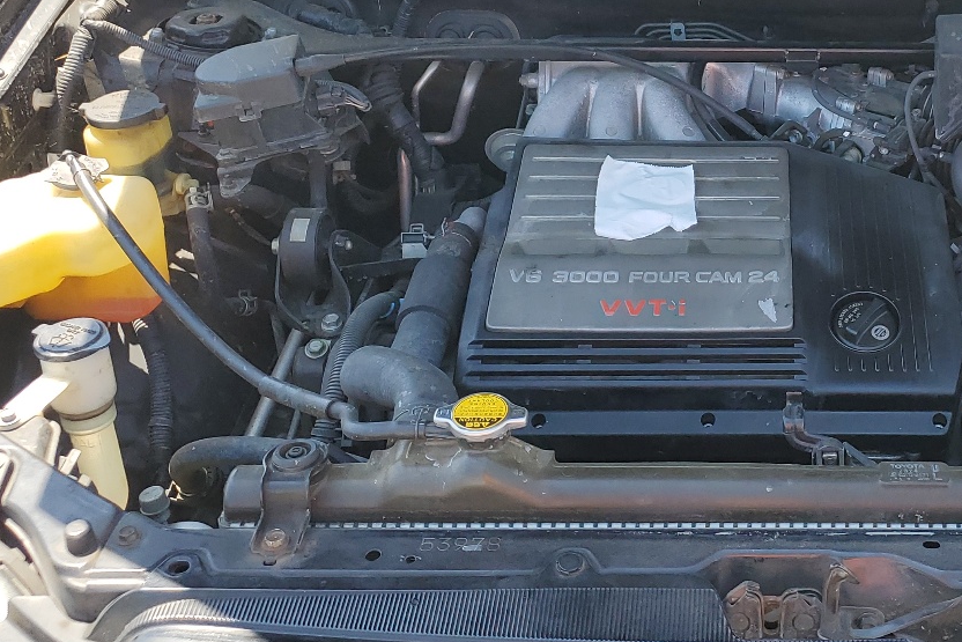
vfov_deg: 25.5
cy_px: 127
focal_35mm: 52
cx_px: 775
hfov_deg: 36.8
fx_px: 1390
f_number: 1.5
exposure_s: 1/588
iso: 50
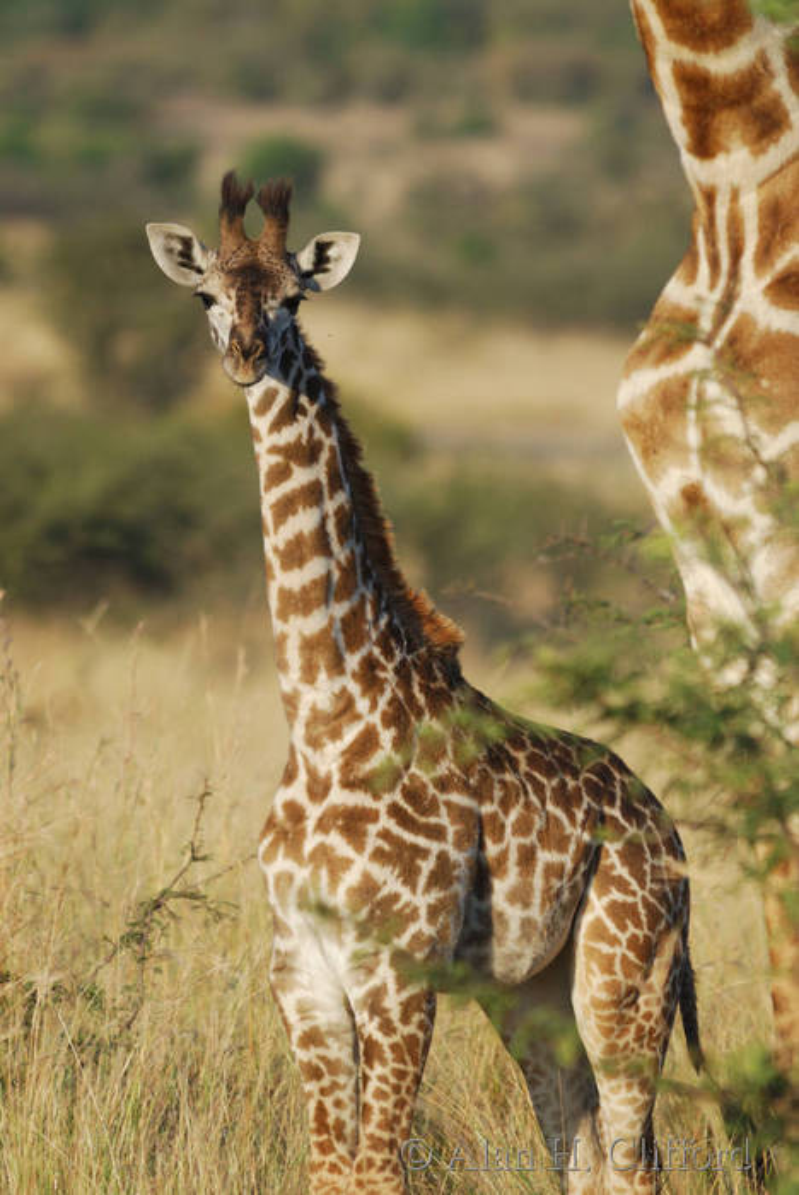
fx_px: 19934
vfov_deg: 3.4
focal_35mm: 600
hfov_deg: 2.3
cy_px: 598
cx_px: 400
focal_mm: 400
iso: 220
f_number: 5.6
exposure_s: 1/400
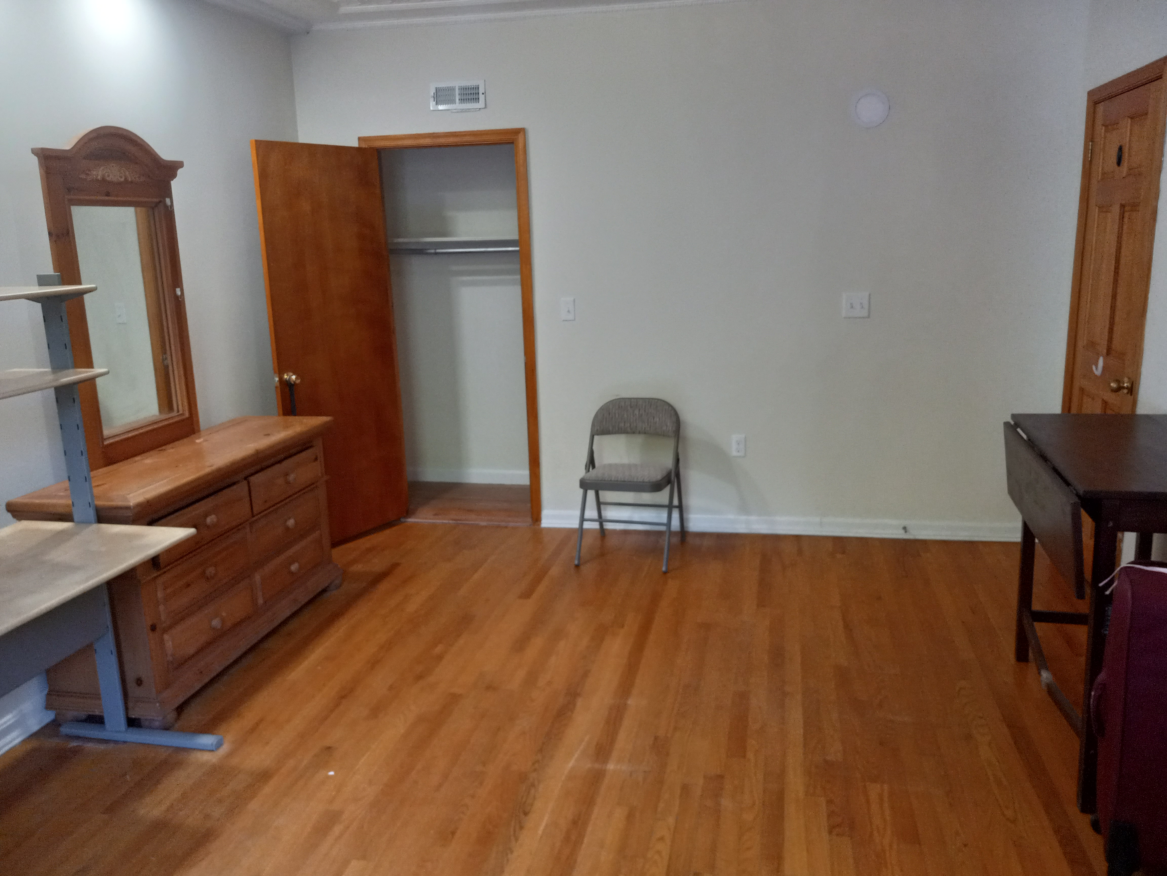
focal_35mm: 27
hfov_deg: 65.3
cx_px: 584
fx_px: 910
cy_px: 438
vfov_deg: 51.4
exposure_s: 1/60
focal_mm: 3.94
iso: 200
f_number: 1.8
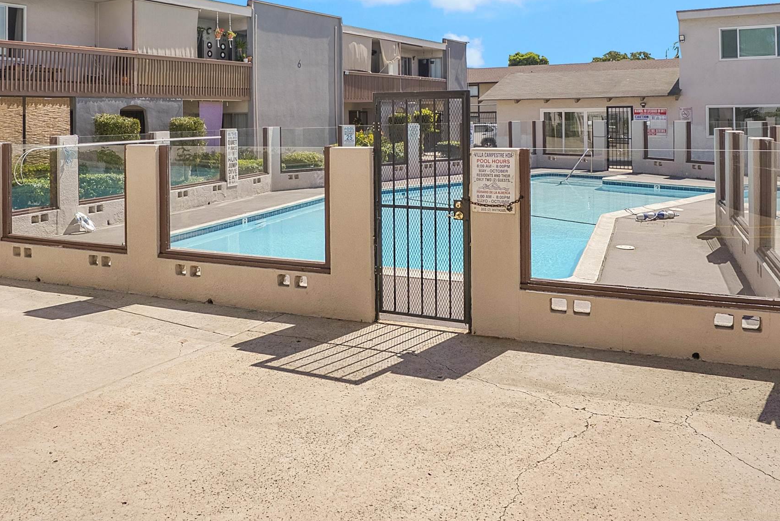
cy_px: 86
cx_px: 337
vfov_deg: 42.5
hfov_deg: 63.4
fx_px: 629
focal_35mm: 29
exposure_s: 1/320
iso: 400
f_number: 7.1
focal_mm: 16
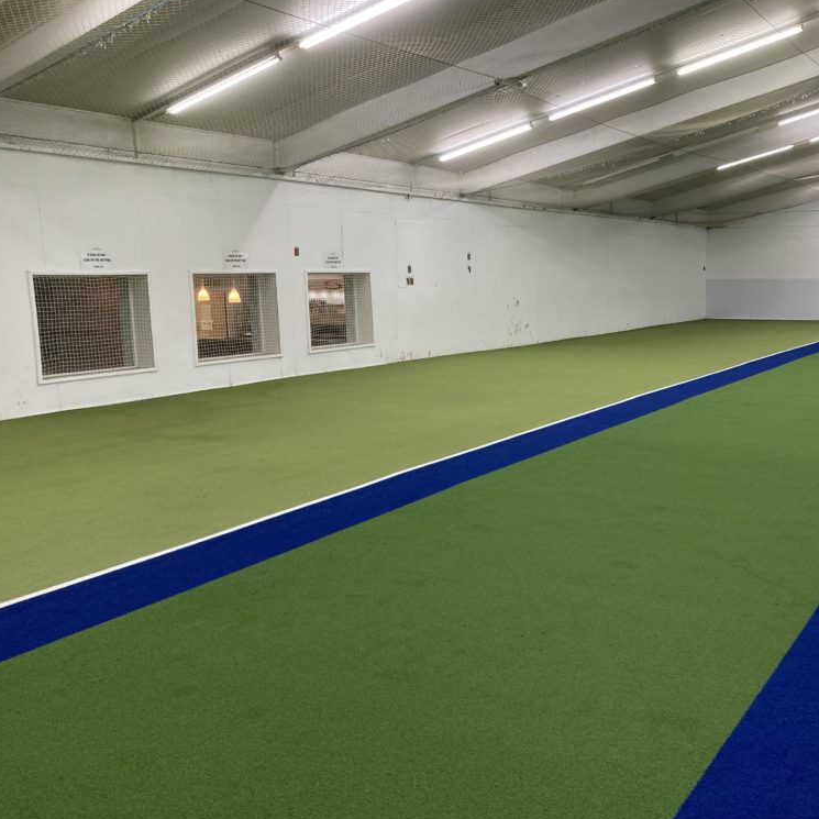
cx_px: 539
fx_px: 910
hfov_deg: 47.7
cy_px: 410
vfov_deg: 48.5
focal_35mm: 34
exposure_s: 1/50
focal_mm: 3.99
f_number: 1.8
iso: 64
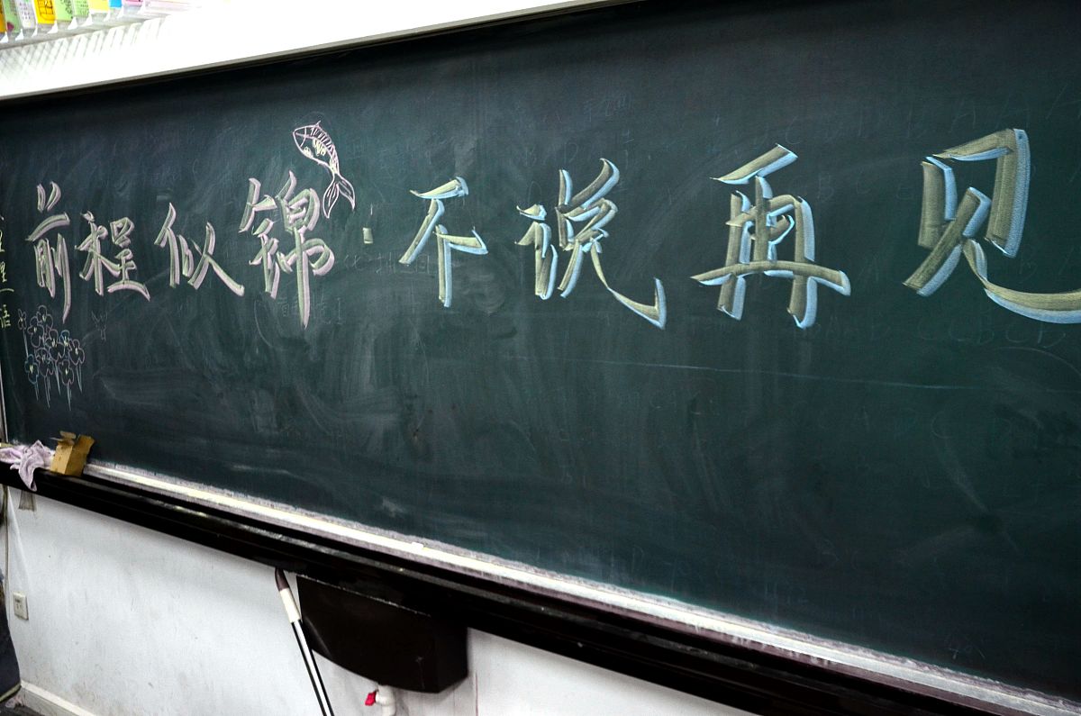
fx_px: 1124
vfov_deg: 35.3
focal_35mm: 38
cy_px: 358
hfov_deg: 51.4
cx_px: 540
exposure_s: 1/50
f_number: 4
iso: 800
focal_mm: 25
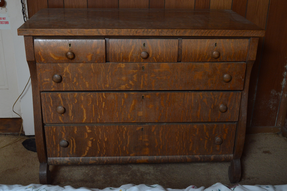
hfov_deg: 43.6
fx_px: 358
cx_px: 144
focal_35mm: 45
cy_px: 96
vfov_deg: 29.8
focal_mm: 30
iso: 800
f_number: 7.1
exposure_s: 1/160
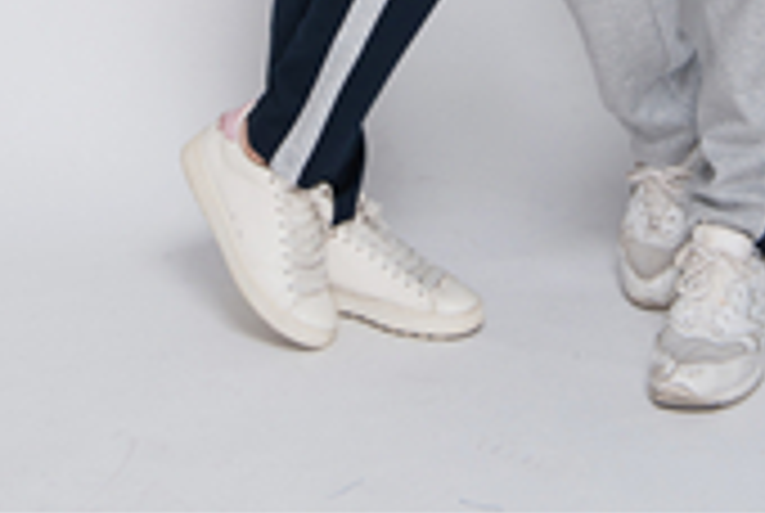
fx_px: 2363
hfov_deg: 18.3
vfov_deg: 11.3
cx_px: 504
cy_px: -495
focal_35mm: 111
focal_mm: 42
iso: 200
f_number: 13
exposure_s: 1/125
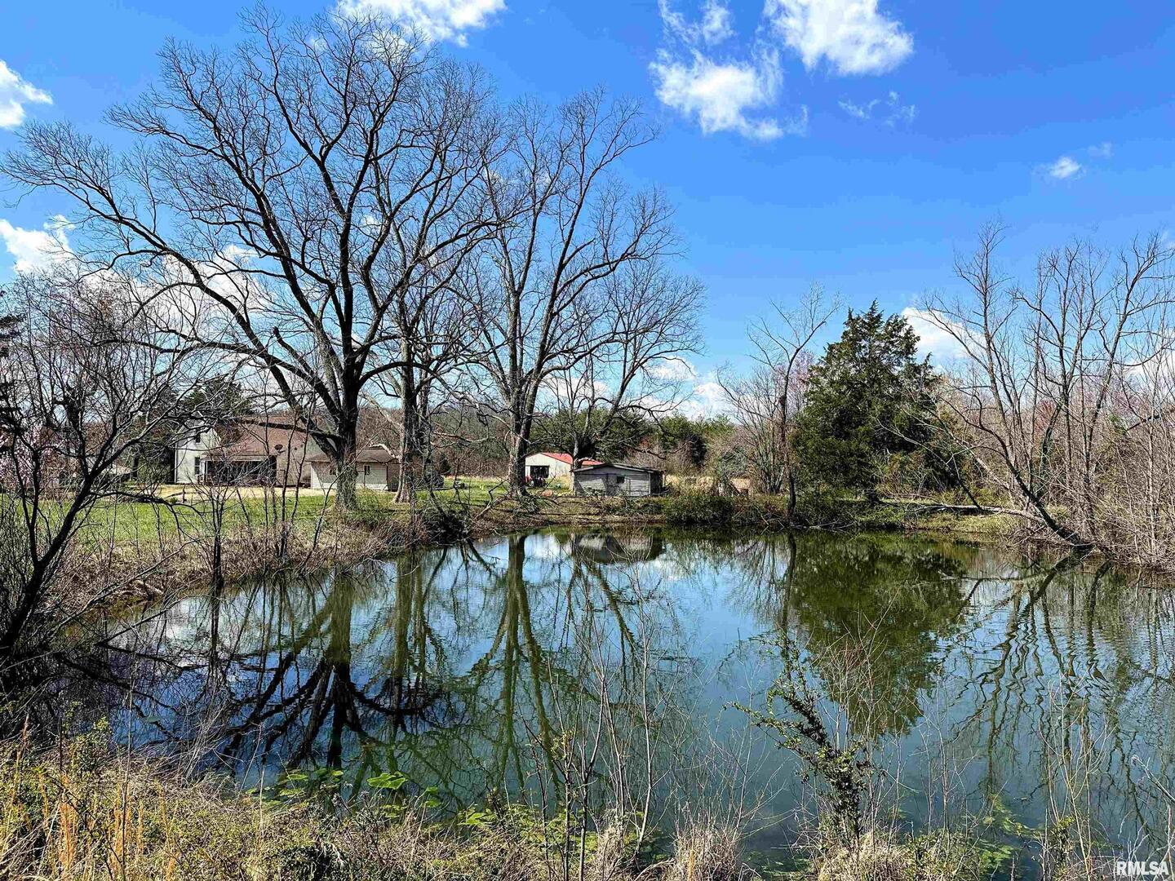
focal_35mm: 24
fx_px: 815
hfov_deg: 71.6
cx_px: 588
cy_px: 440
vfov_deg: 56.8
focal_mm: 6.86
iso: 80
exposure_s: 1/3597
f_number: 1.78
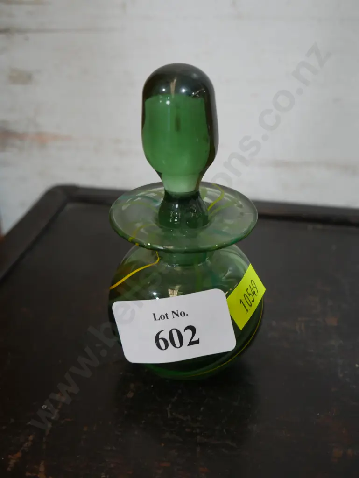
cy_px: 239
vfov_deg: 39.6
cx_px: 180
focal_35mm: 48
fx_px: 663
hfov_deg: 30.3
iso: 640
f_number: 5.2
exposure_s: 1/60
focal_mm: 24
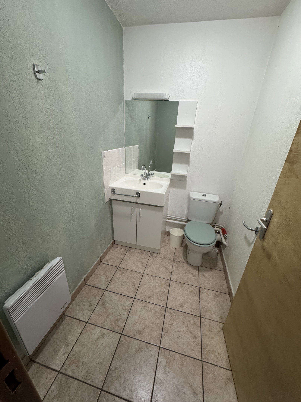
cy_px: 201
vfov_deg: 102.1
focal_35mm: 14
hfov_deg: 85.7
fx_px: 162
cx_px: 150
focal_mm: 2.22
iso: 320
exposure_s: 1/50
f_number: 2.2
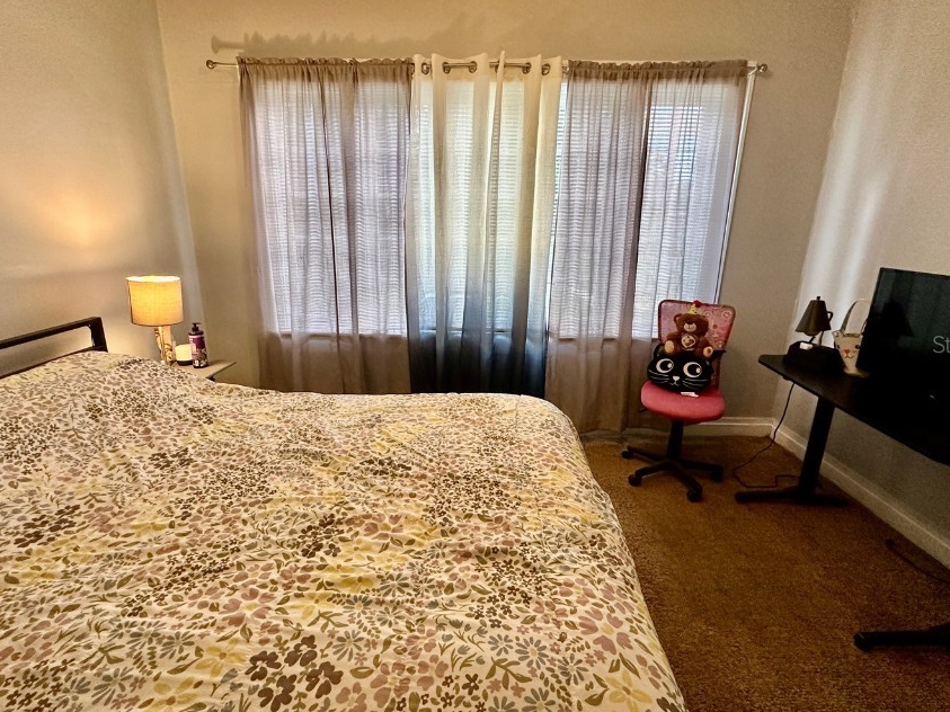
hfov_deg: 91.0
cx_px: 462
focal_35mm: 17
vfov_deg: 74.7
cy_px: 344
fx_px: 466
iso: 250
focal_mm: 2.22
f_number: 2.2
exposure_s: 1/120
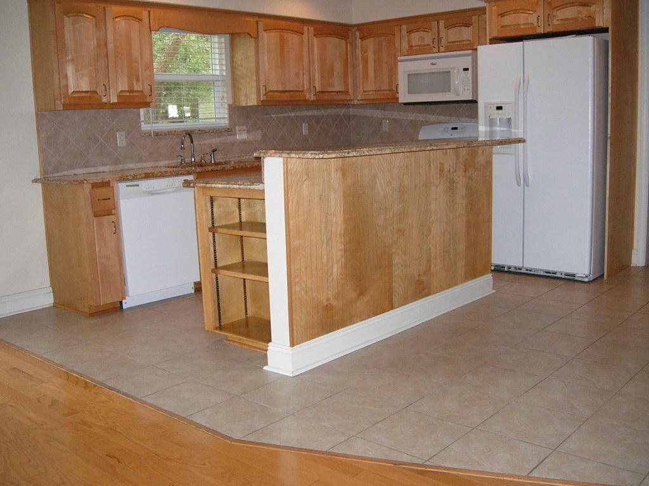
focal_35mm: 36
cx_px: 324
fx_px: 675
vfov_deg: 39.7
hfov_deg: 51.4
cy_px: 243
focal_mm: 7.5
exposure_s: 1/181
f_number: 2.7
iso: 200
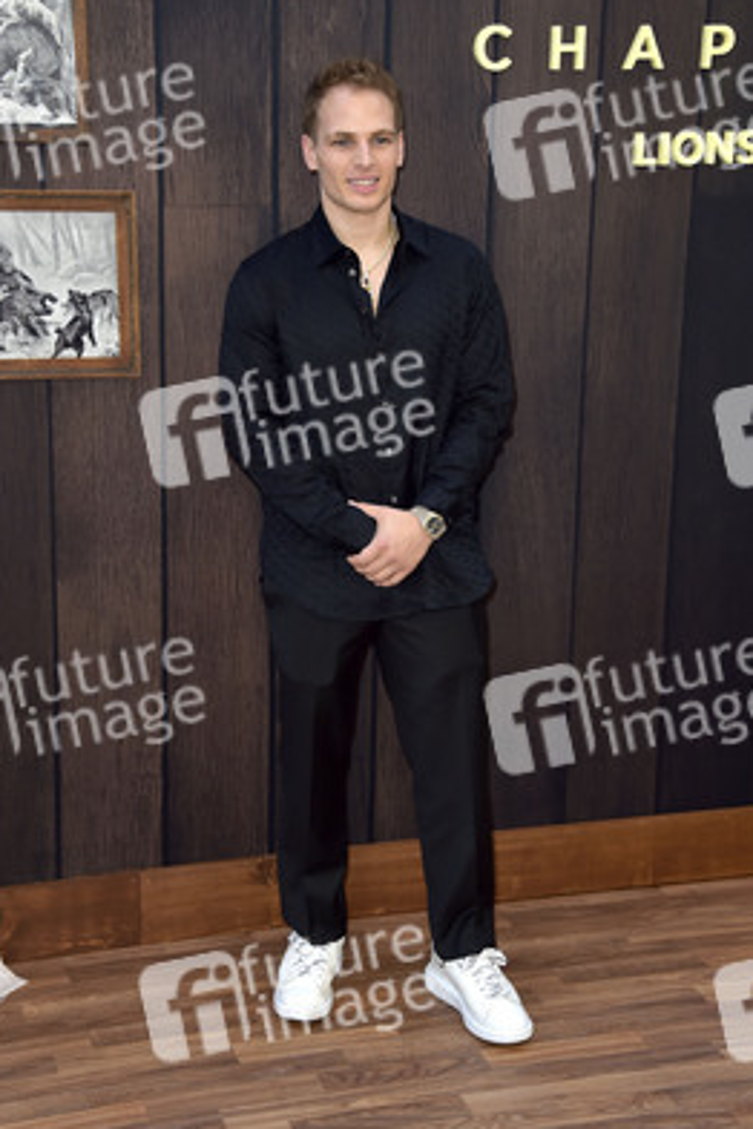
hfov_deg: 24.2
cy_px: 563
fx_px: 1757
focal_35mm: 56
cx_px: 372
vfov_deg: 35.6
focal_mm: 55
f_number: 6.3
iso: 400
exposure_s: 1/250
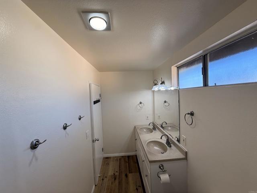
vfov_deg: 85.7
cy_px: 96
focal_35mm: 14
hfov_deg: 102.1
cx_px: 128
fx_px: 104
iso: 50
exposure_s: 1/120
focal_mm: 2.22
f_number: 2.2
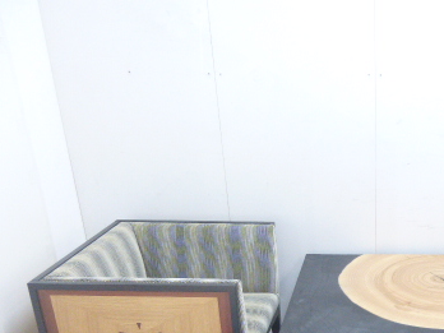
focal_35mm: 46
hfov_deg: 38.2
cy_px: 286
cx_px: 406
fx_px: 590
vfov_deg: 30.4
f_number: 3.1
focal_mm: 4.5
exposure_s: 1/15
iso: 400
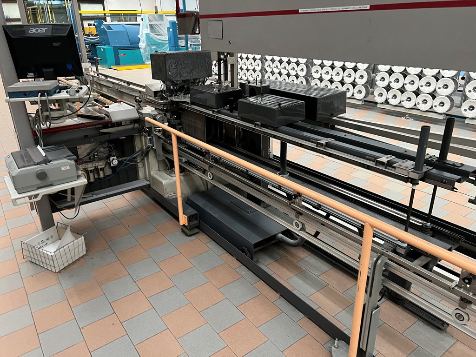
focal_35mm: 26
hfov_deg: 67.3
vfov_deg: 53.1
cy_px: 178
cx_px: 238
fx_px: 358
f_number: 1.5
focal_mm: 5.7
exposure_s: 1/60
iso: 320
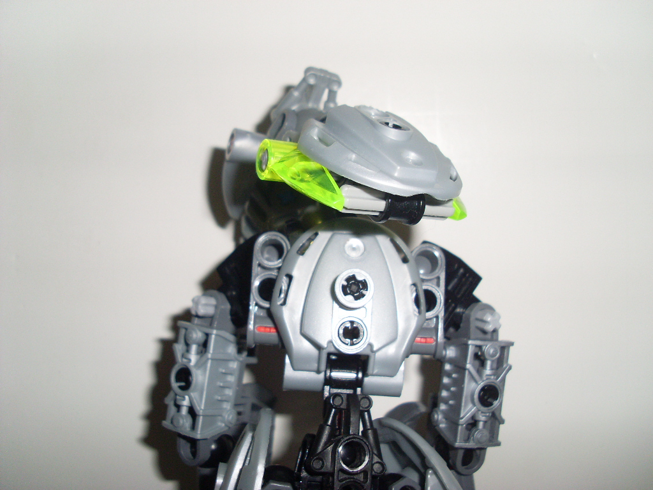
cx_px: 326
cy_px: 245
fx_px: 717
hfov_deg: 49.0
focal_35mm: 38
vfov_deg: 37.7
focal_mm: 6.3
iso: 100
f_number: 7.7
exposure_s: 1/45
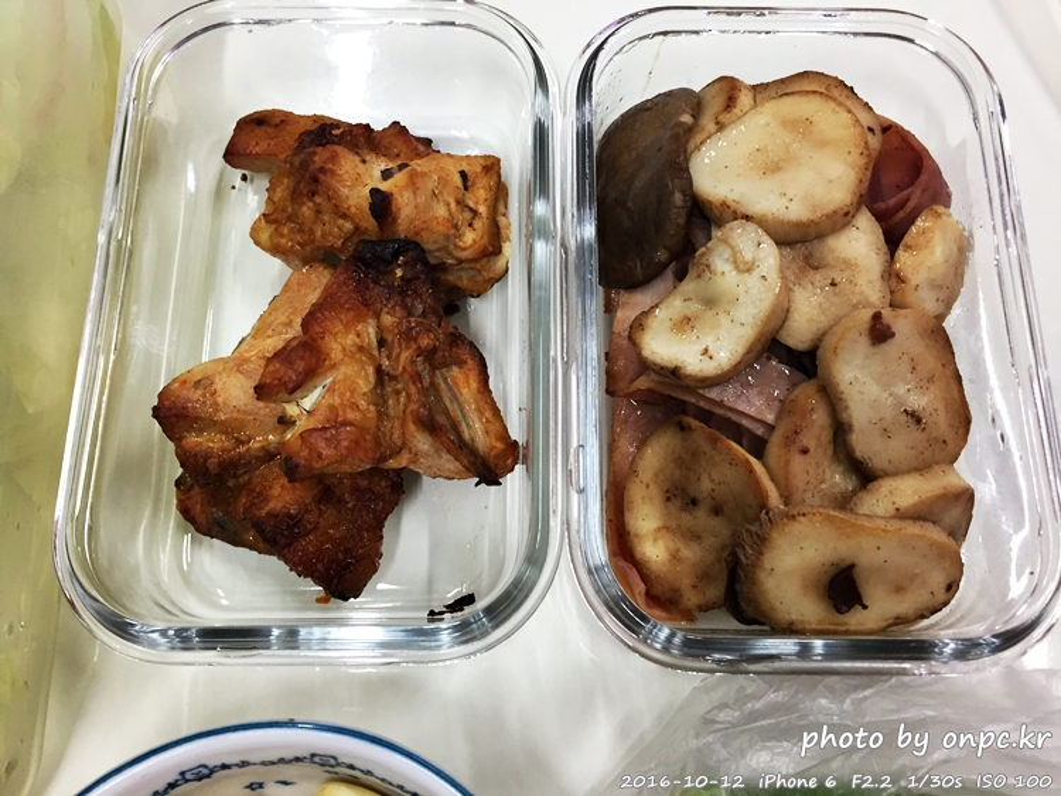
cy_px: 398
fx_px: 889
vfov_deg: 48.3
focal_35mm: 29
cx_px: 530
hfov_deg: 61.6
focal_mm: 4.15
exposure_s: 1/30
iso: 100
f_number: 2.2
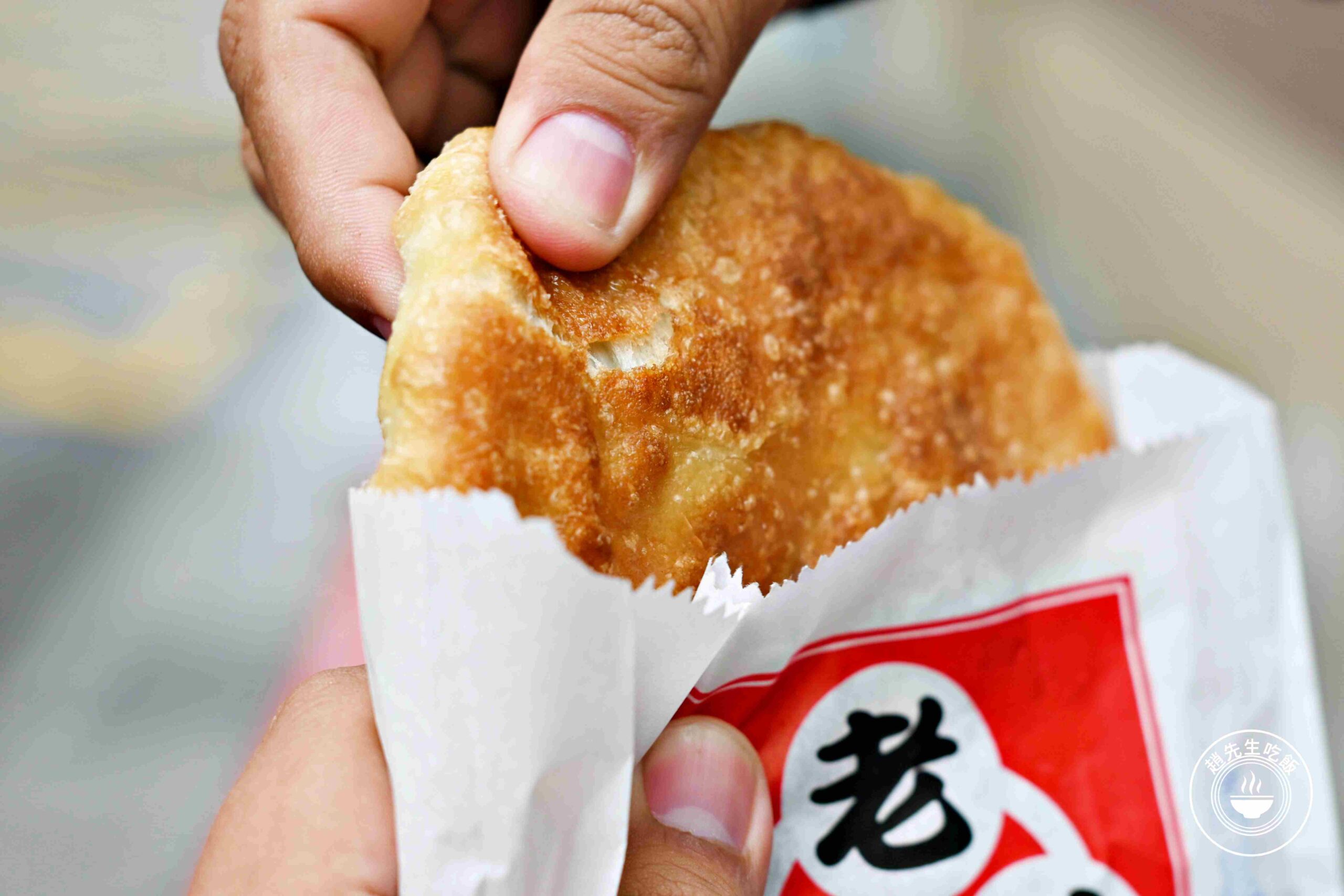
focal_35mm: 75
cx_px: 672
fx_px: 2800
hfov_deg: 27.0
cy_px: 448
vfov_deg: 18.2
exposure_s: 1/160
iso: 110
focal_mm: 50
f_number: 3.2
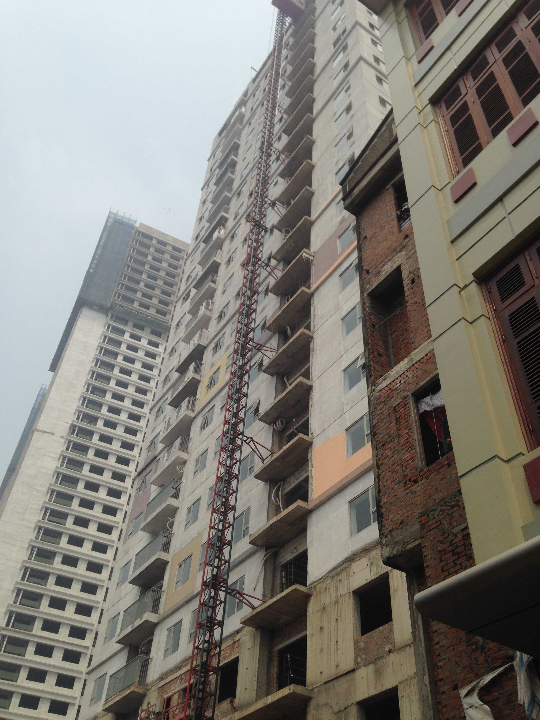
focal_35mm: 33
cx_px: 270
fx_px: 686
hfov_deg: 42.9
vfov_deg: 55.4
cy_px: 360
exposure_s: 1/3012
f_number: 2.4
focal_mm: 4.12
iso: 50
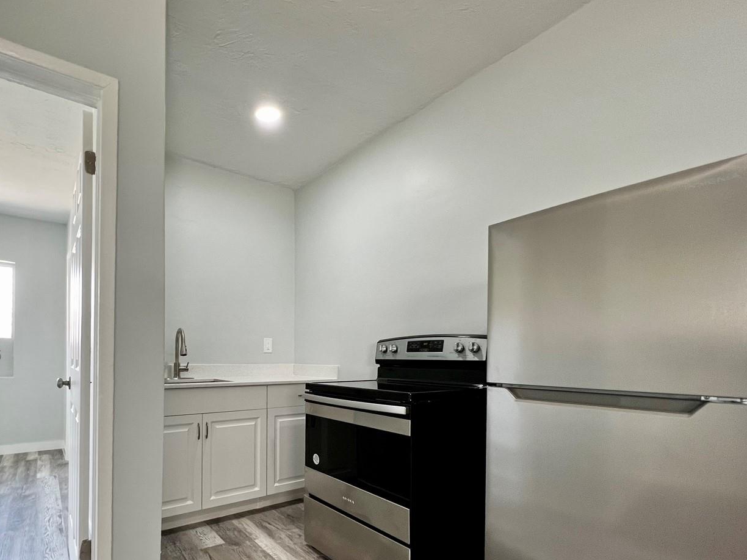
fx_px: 367
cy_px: 356
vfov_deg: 73.3
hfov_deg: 89.9
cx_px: 298
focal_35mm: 17
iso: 250
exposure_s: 1/120
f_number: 1.8
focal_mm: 1.57
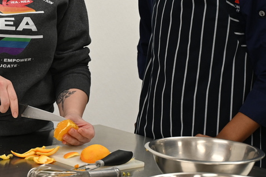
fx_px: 900
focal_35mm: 122
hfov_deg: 16.7
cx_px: 79
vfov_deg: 11.1
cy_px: 12
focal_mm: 55
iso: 800
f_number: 4
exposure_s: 1/125
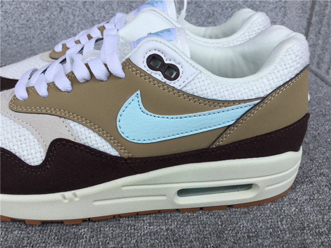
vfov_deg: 45.4
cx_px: 166
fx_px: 296
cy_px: 124
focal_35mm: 31
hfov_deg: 58.4
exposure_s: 1/375
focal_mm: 3.3
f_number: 2.4
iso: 25
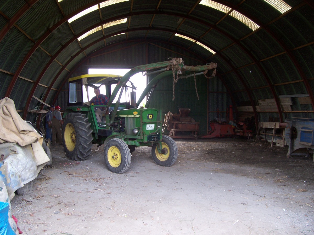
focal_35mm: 34
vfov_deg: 41.8
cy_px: 118
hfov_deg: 54.0
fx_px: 308
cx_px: 157
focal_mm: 5.6
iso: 80
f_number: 2.7
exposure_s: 1/87.3
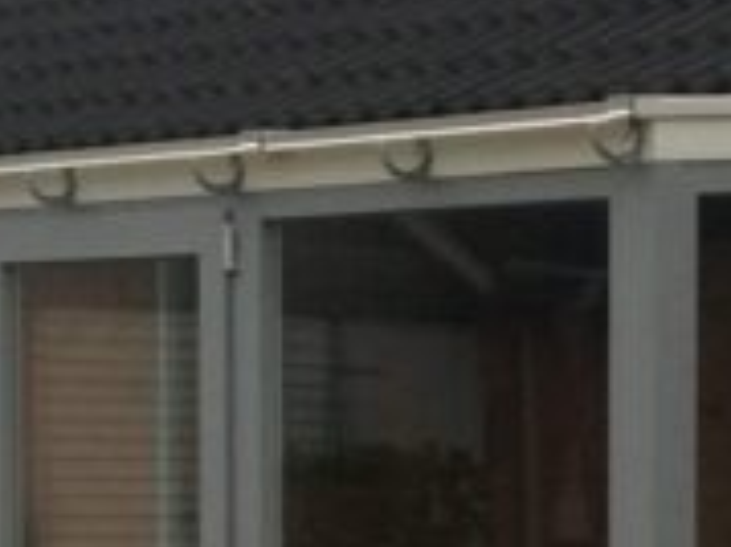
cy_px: 555
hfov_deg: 11.8
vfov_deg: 8.9
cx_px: 641
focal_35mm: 166
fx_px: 3503
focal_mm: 4.15
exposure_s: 1/100
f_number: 2.2
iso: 50
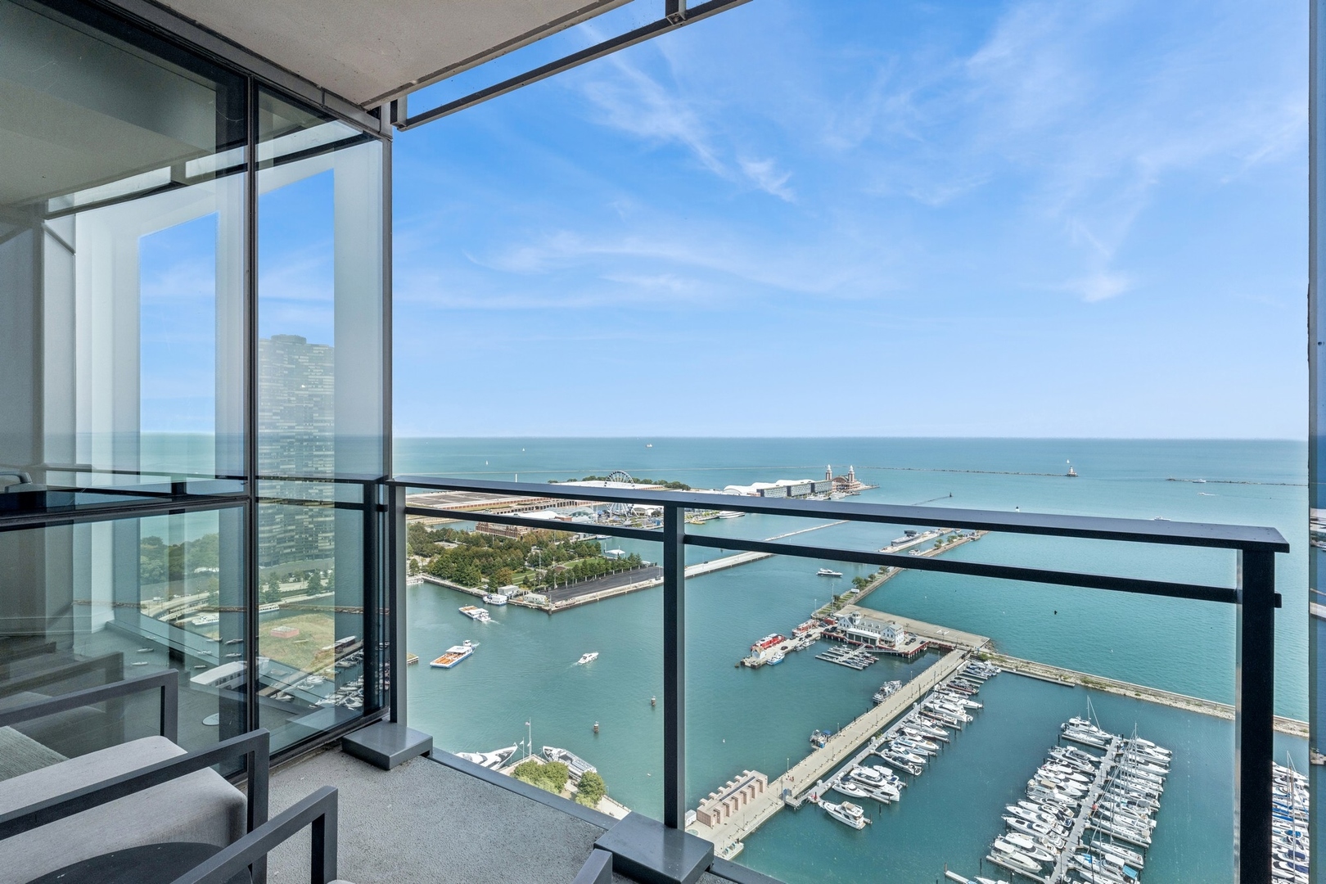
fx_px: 626
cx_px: 663
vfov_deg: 70.4
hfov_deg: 93.3
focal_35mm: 17
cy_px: 442
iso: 320
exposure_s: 1/1000
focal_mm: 17
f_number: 7.1
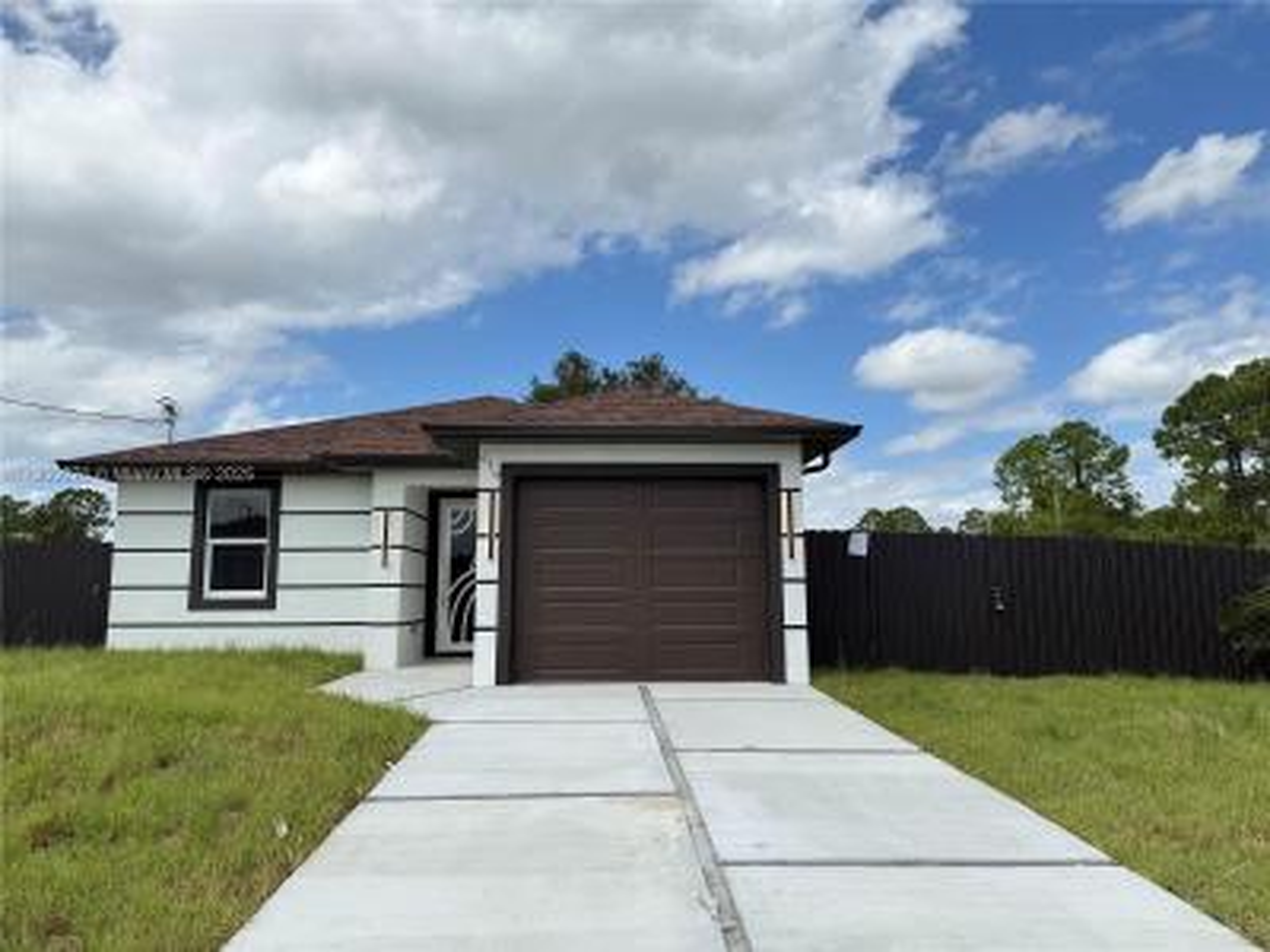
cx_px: 635
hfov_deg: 71.6
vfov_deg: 56.8
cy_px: 476
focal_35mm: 24
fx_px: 881
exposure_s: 1/4167
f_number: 1.78
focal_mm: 6.76
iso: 80
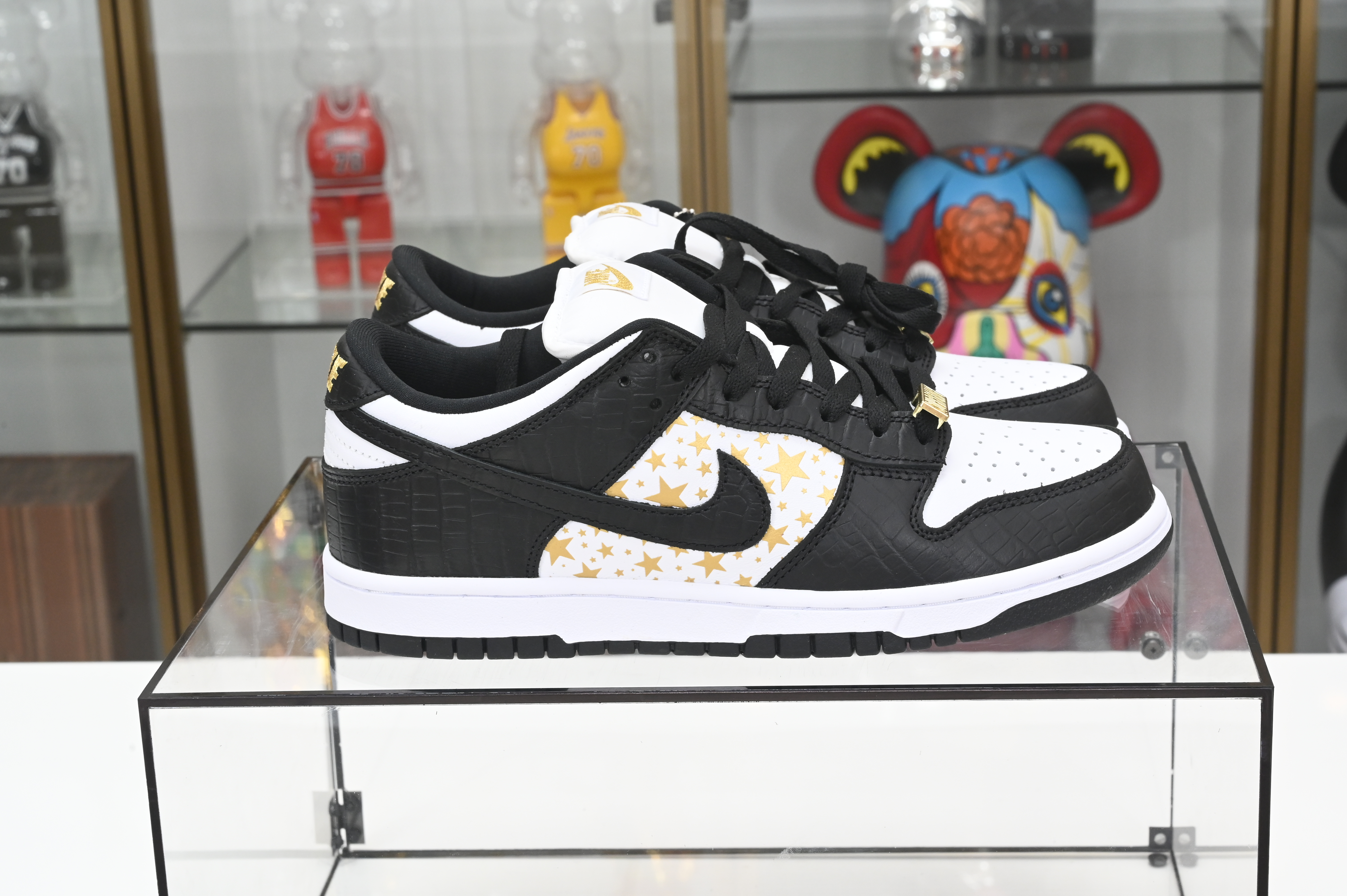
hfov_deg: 28.9
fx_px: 2617
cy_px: 448
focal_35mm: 70
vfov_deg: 19.4
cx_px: 674
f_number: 14
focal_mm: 70
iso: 2000
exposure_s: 1/50
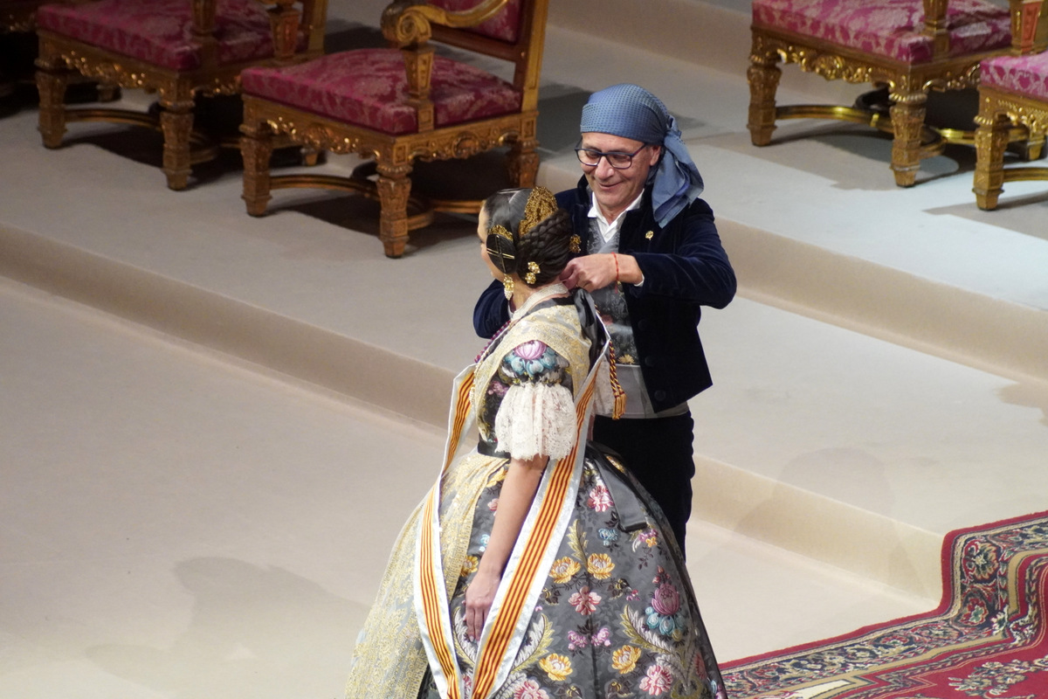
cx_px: 524
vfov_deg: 5.7
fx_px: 6986
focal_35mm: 240
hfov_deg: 8.6
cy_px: 350
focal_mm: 160
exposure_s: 1/250
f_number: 5.6
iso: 4000
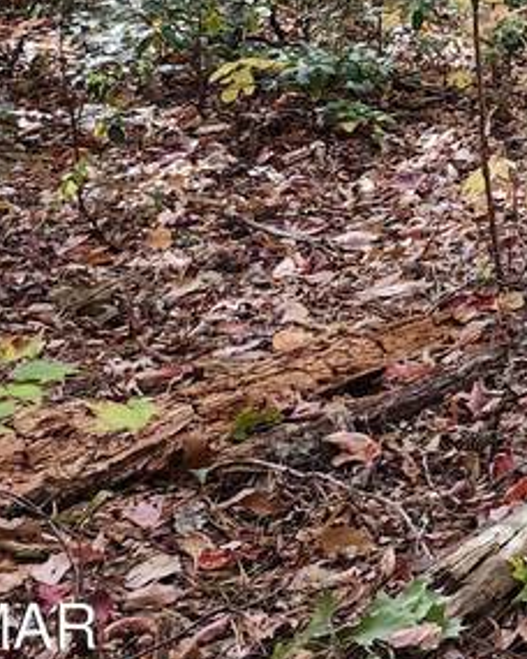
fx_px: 1969
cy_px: -382
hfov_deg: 11.8
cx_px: 1345
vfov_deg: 16.9
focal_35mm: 101
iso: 200
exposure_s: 1/180
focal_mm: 5.54
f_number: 1.8
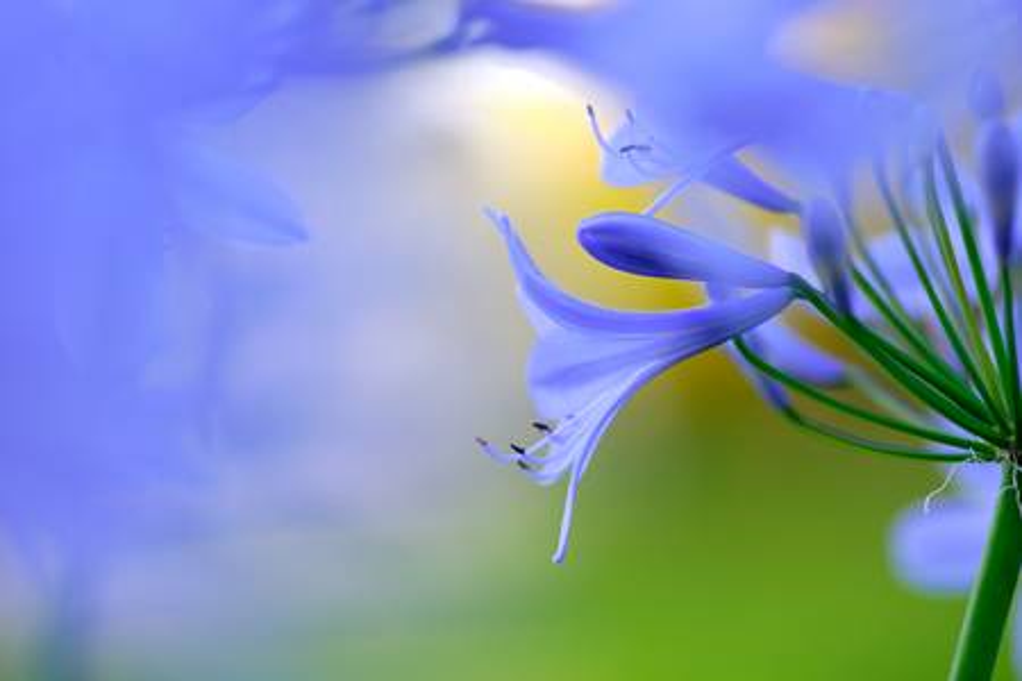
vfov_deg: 10.2
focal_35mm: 135
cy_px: 340
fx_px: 3832
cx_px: 511
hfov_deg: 15.2
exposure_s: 1/240
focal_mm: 90
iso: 160
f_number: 2
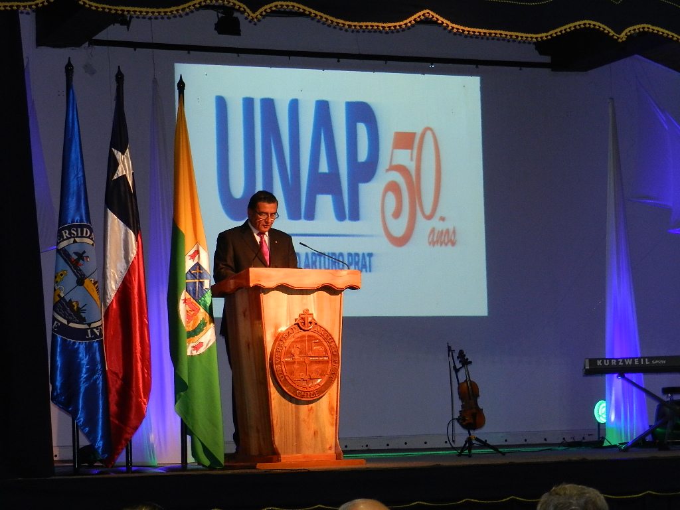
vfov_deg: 14.8
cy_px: 255
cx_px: 340
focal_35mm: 100
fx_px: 1964
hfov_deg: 19.6
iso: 450
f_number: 4.6
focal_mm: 17.7
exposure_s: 1/30
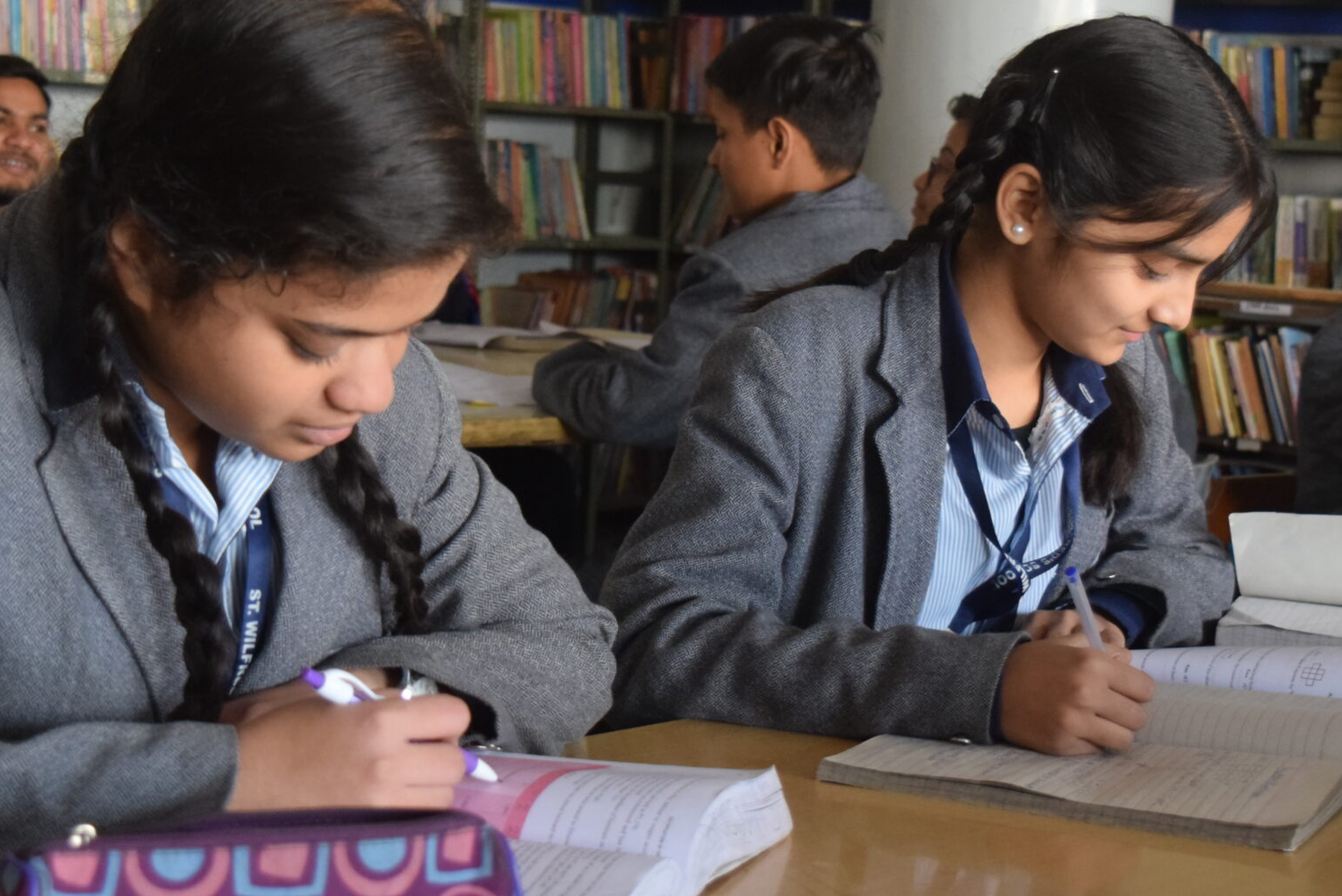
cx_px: 615
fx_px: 2902
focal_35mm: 78
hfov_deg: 26.0
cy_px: 483
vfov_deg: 17.5
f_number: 4.2
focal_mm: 31
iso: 1600
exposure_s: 1/60
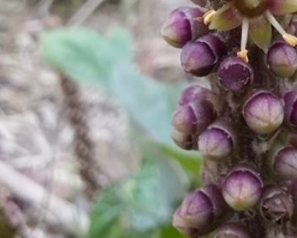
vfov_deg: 18.9
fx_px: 668
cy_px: -63
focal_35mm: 76
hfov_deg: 24.7
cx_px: 227
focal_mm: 2.13
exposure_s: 1/303
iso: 100
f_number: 2.4
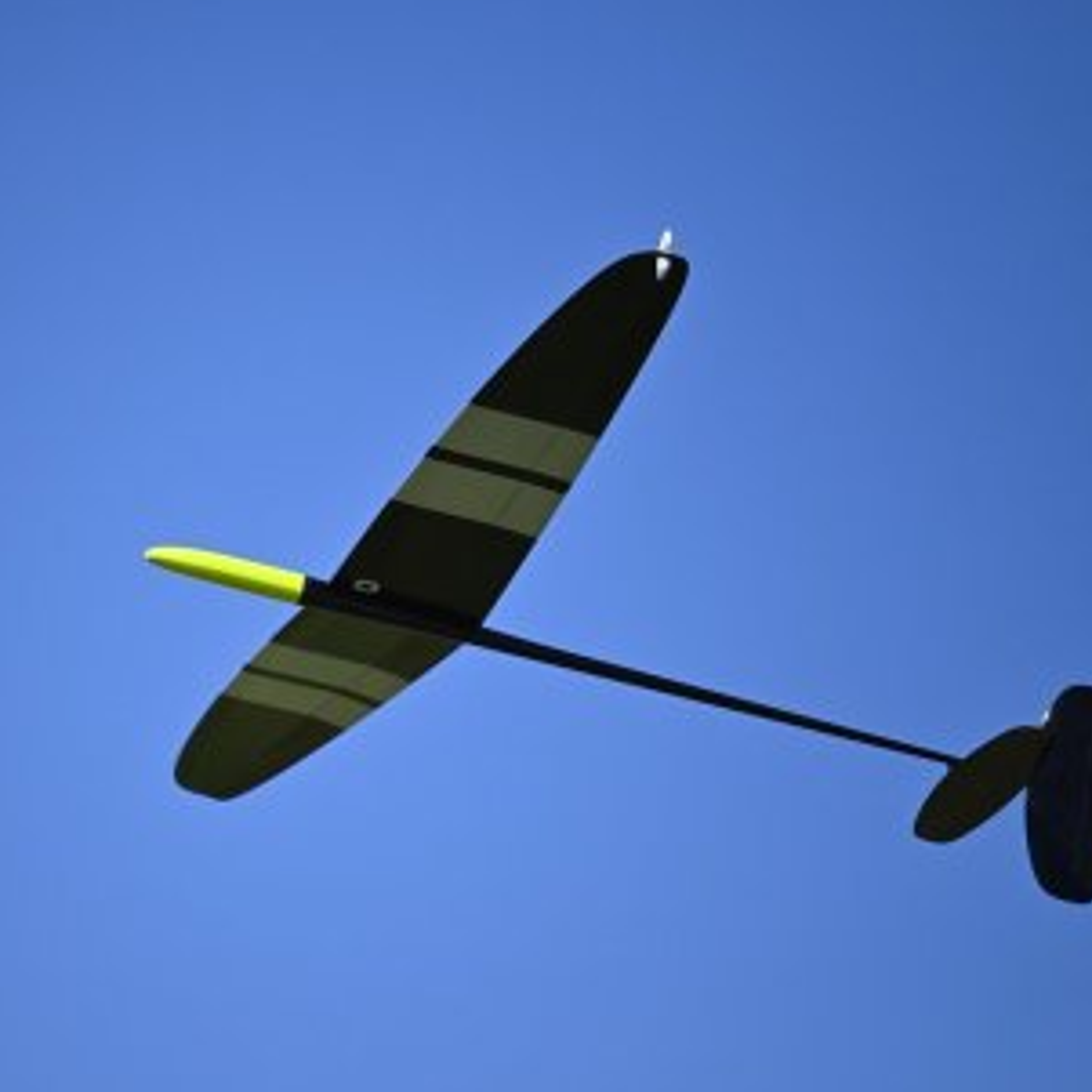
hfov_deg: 3.1
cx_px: 339
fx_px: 20022
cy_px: 573
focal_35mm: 561
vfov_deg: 3.1
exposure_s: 1/3200
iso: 640
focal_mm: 400
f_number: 7.1
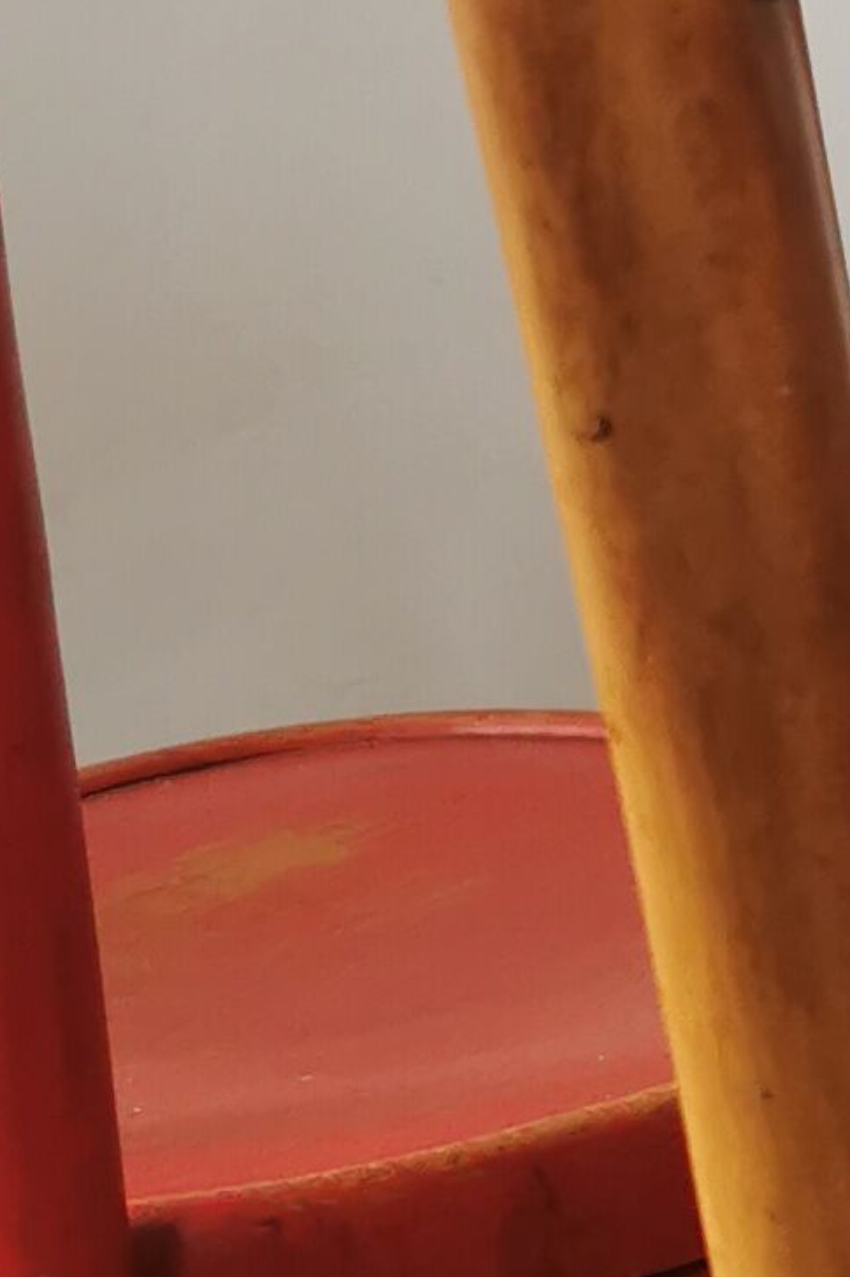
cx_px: 1848
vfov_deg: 14.5
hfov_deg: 9.0
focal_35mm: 141
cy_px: 896
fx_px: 4998
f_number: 1.6
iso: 160
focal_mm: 5.56
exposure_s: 1/120
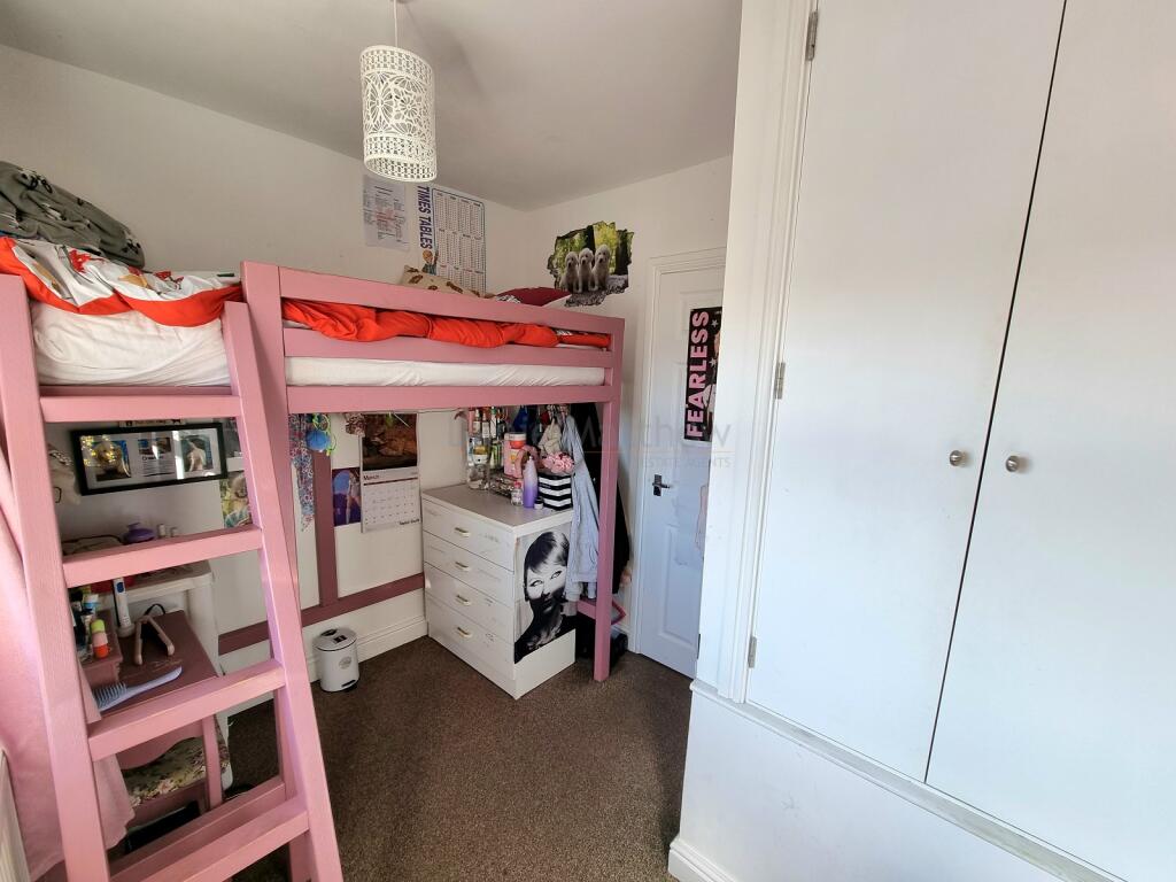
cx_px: 588
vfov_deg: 89.9
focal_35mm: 13
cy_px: 441
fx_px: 442
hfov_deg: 106.2
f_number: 2.2
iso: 50
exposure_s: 1/120
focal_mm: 2.2
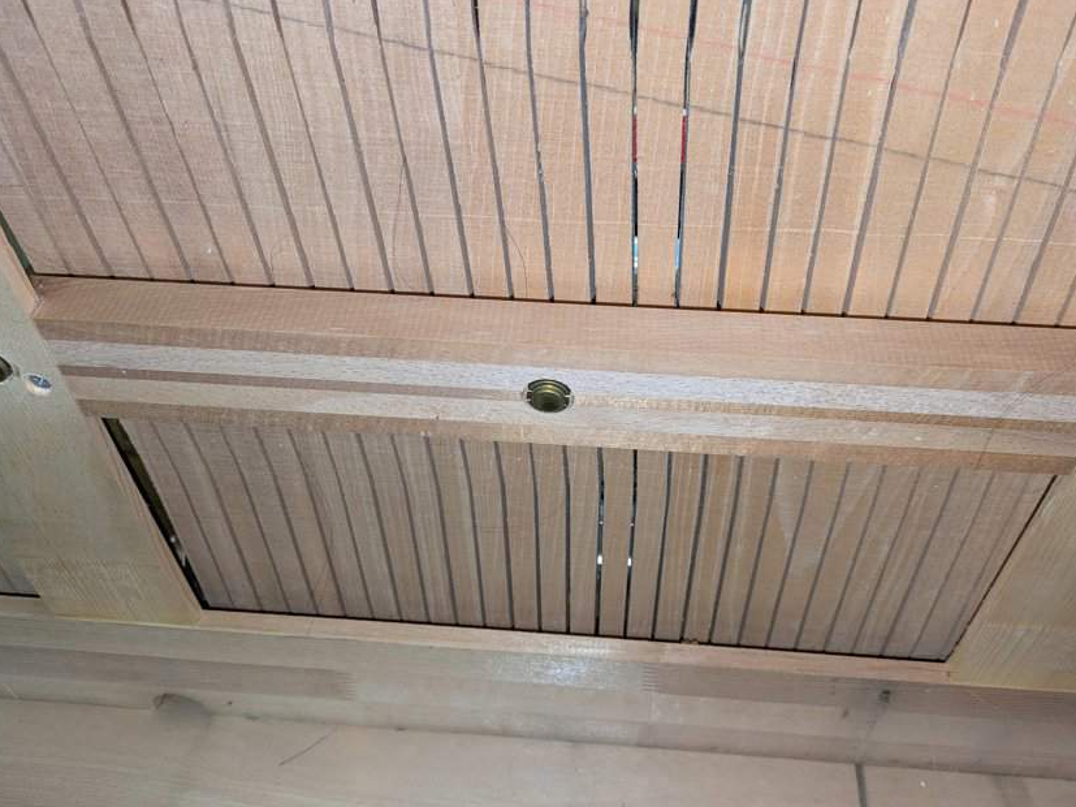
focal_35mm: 29
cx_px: 574
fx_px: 901
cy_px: 381
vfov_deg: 48.2
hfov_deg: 61.6
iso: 407
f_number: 1.89
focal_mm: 5.43
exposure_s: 1/60
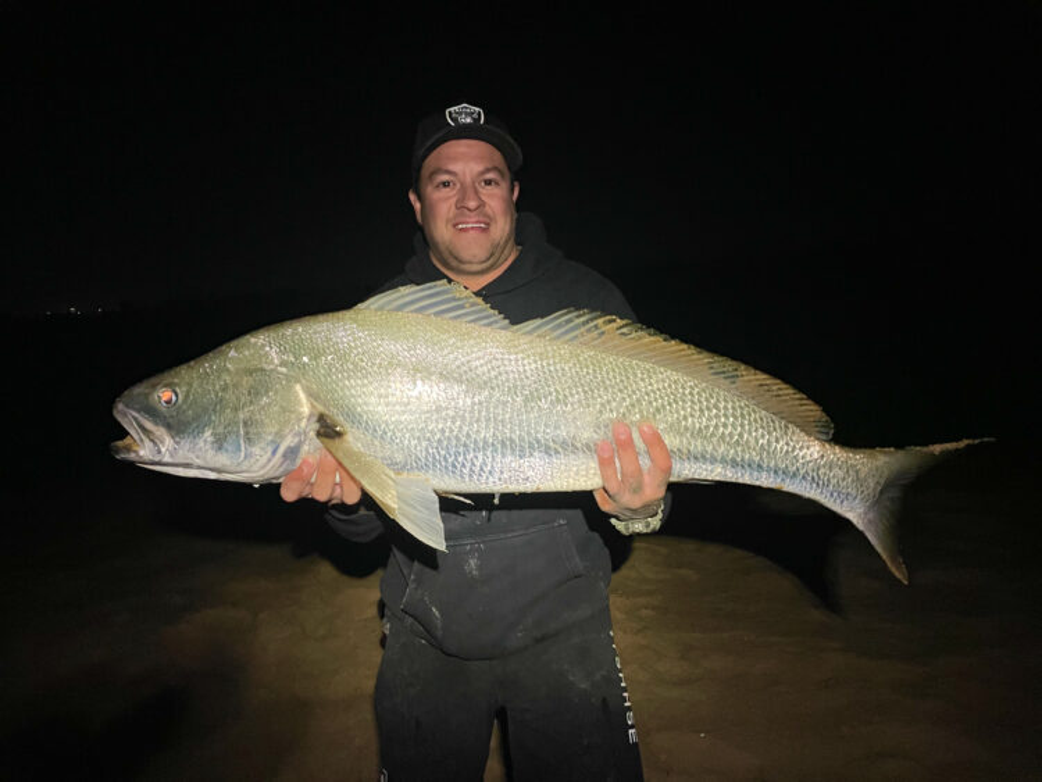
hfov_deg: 67.3
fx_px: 783
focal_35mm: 26
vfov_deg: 53.1
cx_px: 521
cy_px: 391
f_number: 1.6
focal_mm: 4.2
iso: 640
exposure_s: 1/40
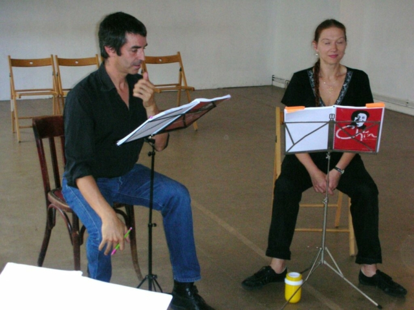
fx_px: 730
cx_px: 207
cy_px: 155
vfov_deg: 24.0
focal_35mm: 61
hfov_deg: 31.7
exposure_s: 1/120
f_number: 4
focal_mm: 10.1
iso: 200
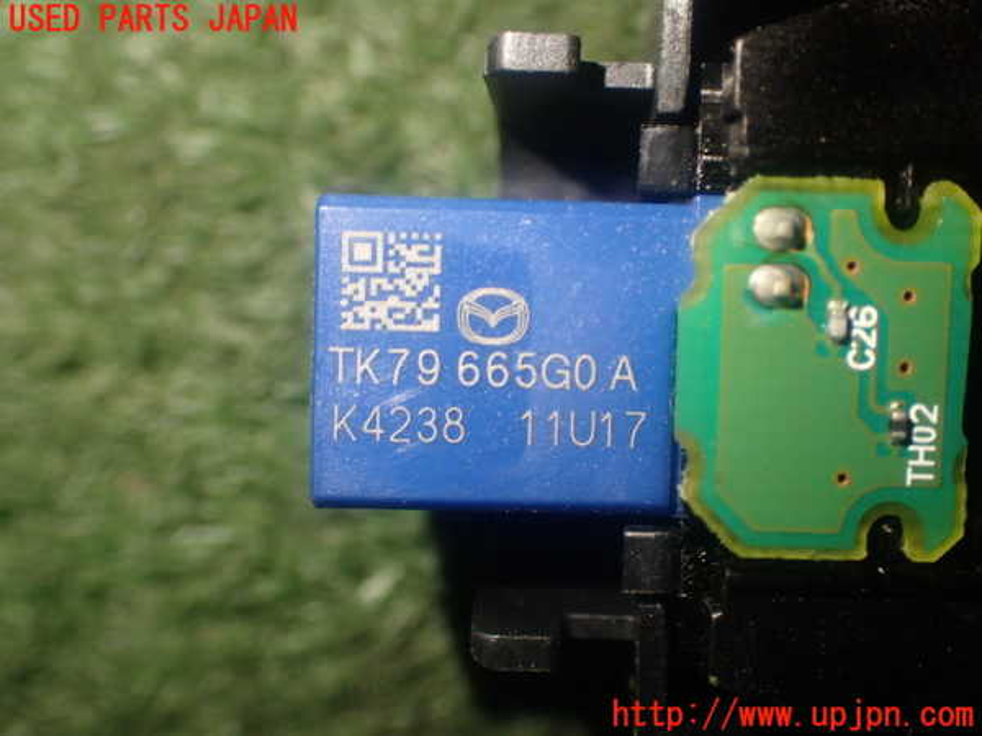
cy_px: 368
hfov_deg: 40.4
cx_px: 491
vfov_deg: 30.9
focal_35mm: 47
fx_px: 1333
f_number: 3.1
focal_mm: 8.4
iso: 320
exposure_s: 1/50
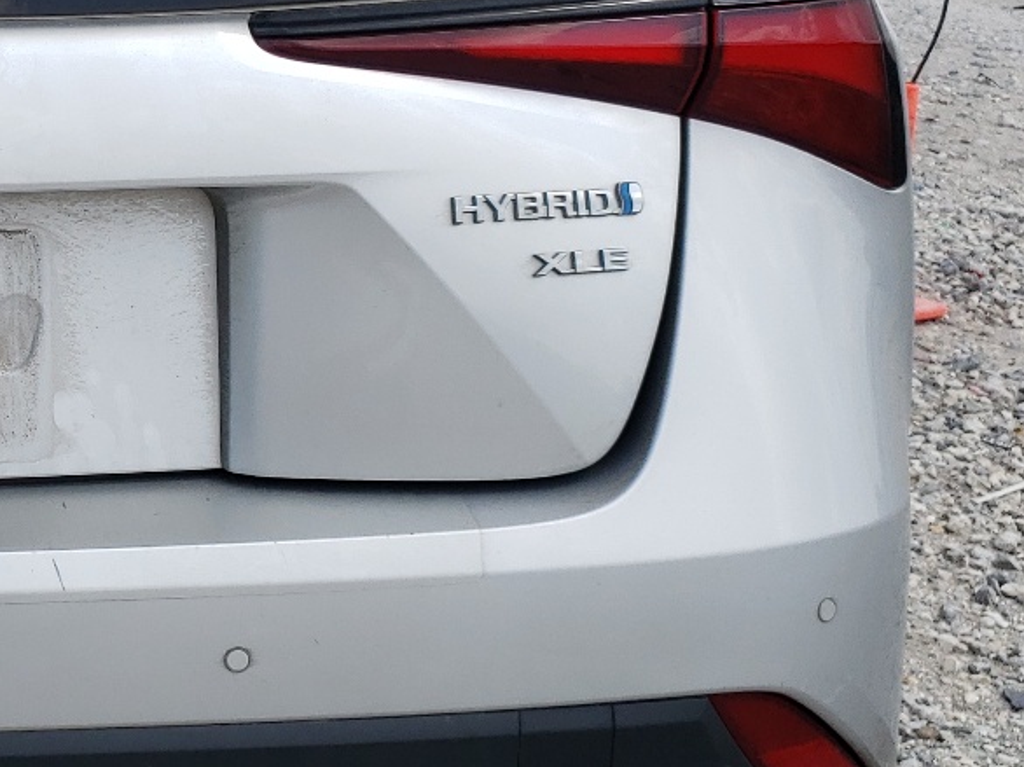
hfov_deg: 24.6
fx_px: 2099
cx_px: -224
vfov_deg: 20.7
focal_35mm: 71
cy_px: 309
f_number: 1.5
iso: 50
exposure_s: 1/2500
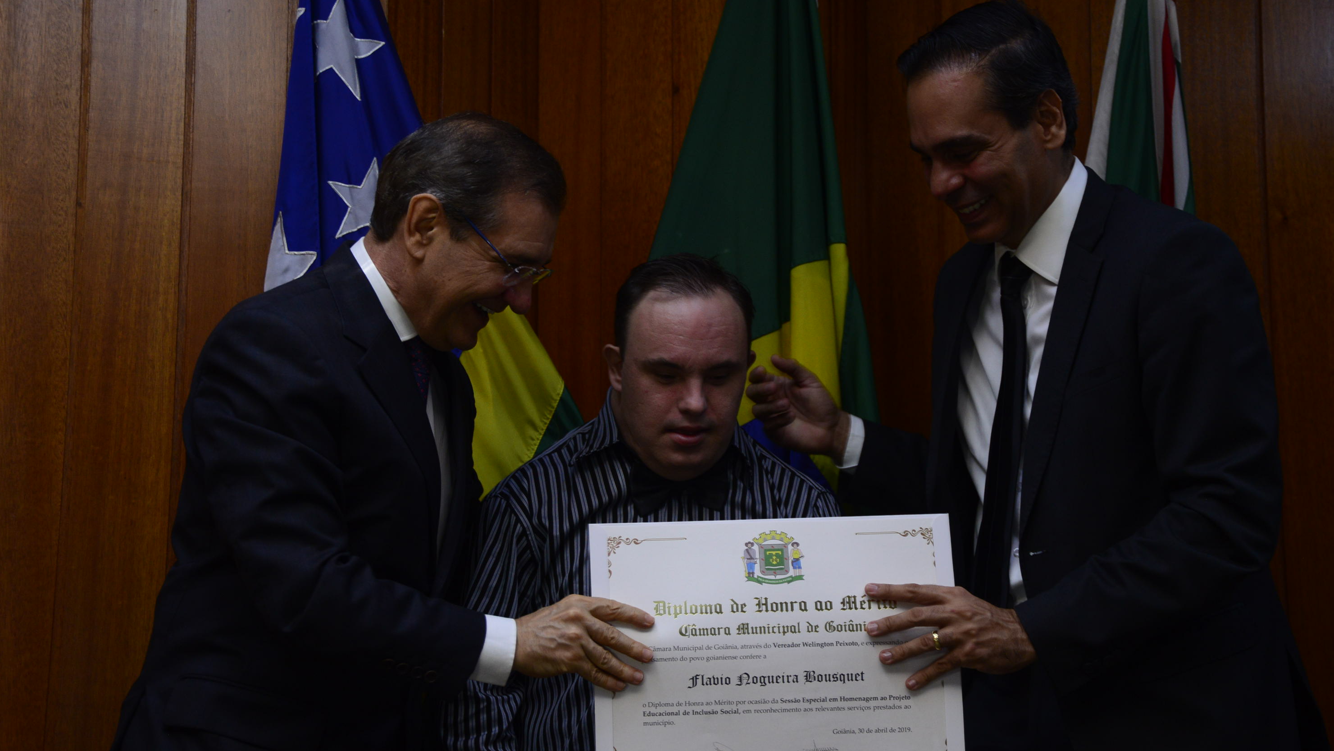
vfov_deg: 18.3
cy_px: 400
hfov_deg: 31.9
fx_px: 2335
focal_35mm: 66
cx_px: 674
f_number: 7.1
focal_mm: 62
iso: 1600
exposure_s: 1/125
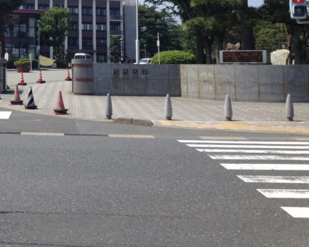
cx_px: -5
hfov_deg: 24.8
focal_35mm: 73
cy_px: 3
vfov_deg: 20.3
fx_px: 667
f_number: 2.4
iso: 64
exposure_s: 1/1783
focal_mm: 4.28
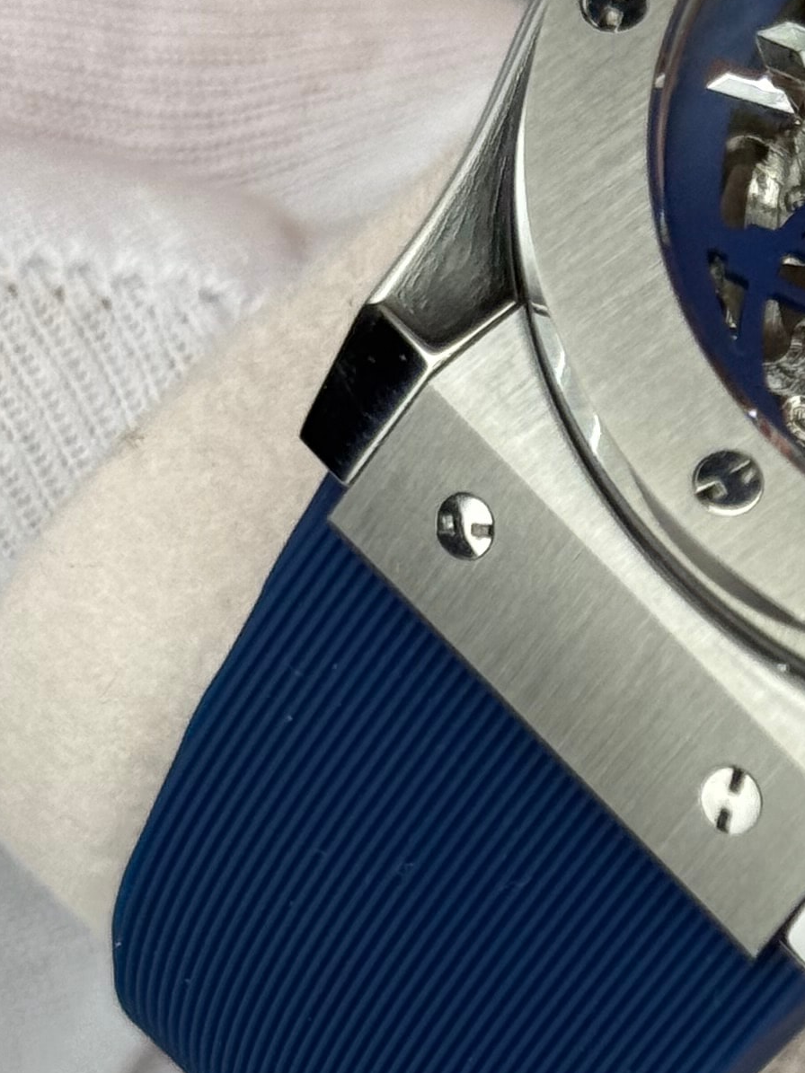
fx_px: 5024
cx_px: 1067
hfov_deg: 9.0
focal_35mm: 162
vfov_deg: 12.2
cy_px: 669
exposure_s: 1/786
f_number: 1.78
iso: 64
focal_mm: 6.76
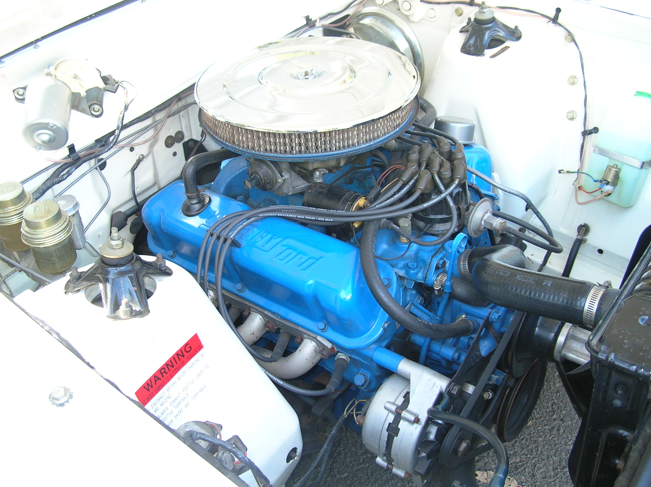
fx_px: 676
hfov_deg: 51.4
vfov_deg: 39.6
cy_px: 244
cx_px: 326
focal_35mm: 36
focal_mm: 6
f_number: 2.7
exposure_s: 1/30
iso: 50
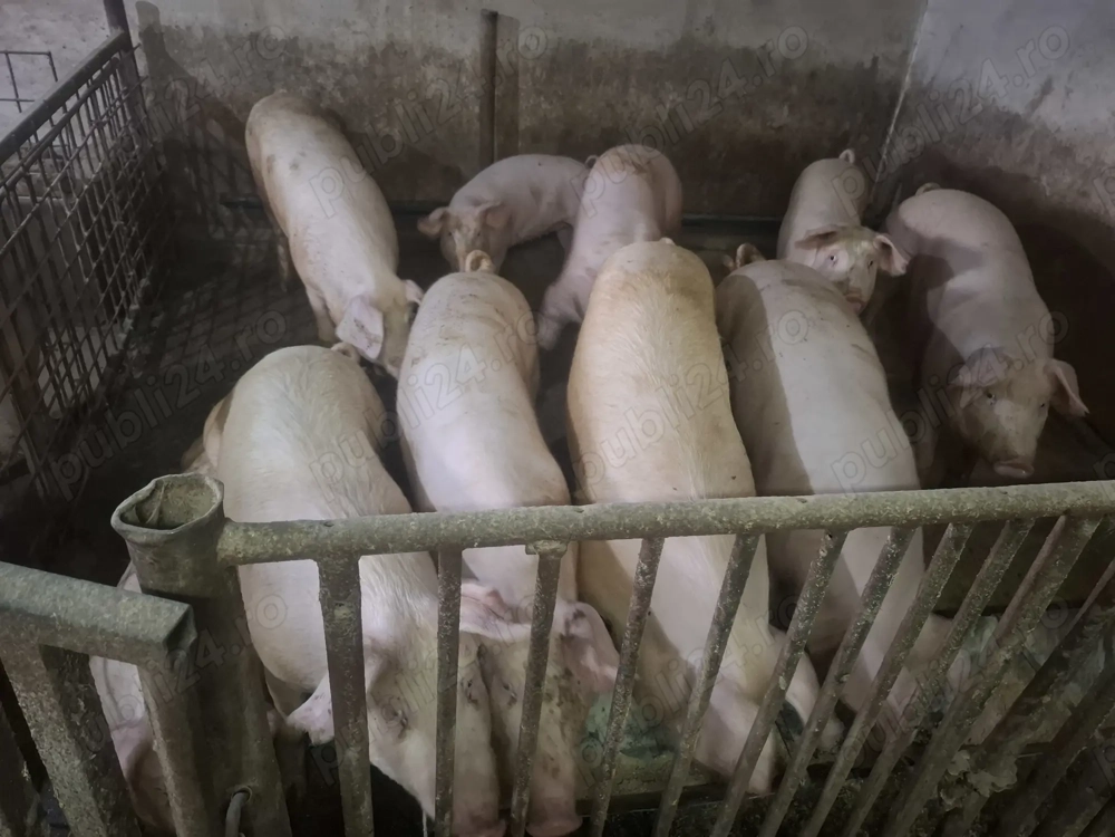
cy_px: 418
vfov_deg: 58.9
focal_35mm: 23
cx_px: 558
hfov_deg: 73.9
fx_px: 741
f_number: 1.8
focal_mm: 5.54
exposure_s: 1/25
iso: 800
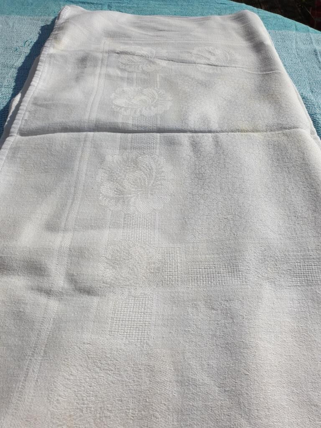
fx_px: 321
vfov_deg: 67.3
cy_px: 214
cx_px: 160
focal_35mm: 26
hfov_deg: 53.1
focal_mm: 4.3
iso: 50
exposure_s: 1/3774
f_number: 2.4
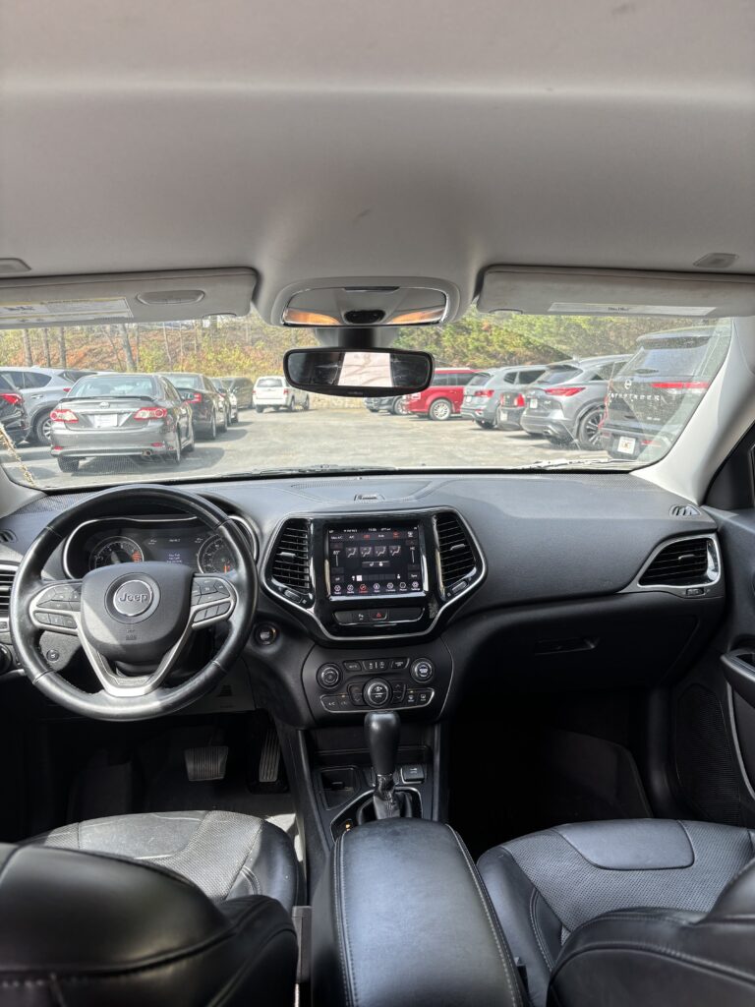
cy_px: 504
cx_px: 378
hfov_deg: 53.1
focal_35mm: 26
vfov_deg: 67.3
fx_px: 756
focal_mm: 5.96
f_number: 1.6
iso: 40
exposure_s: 1/176
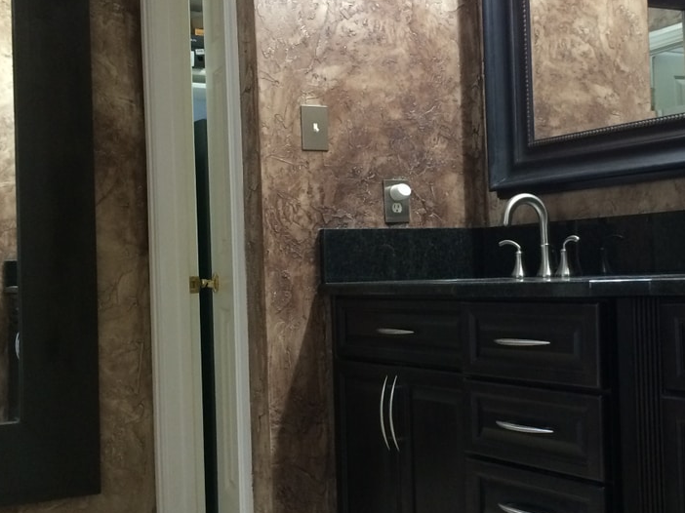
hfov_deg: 33.4
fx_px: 1128
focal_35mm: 57
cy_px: 249
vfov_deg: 25.6
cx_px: 467
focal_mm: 4.12
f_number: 2.2
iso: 200
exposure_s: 1/30
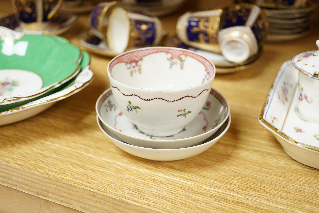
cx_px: 160
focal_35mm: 45
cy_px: 106
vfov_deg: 29.9
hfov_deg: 43.6
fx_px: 399
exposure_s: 1/400
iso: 2500
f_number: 3.5
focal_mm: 30
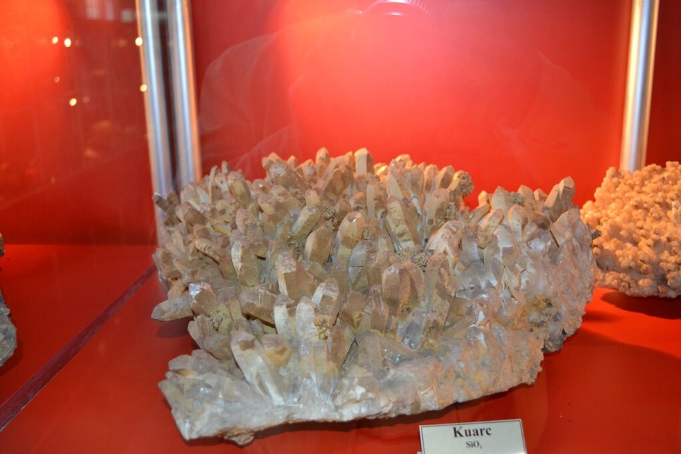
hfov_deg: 53.1
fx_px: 681
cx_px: 340
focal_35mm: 36
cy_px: 227
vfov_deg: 36.9
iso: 900
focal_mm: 24
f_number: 4
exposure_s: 1/60
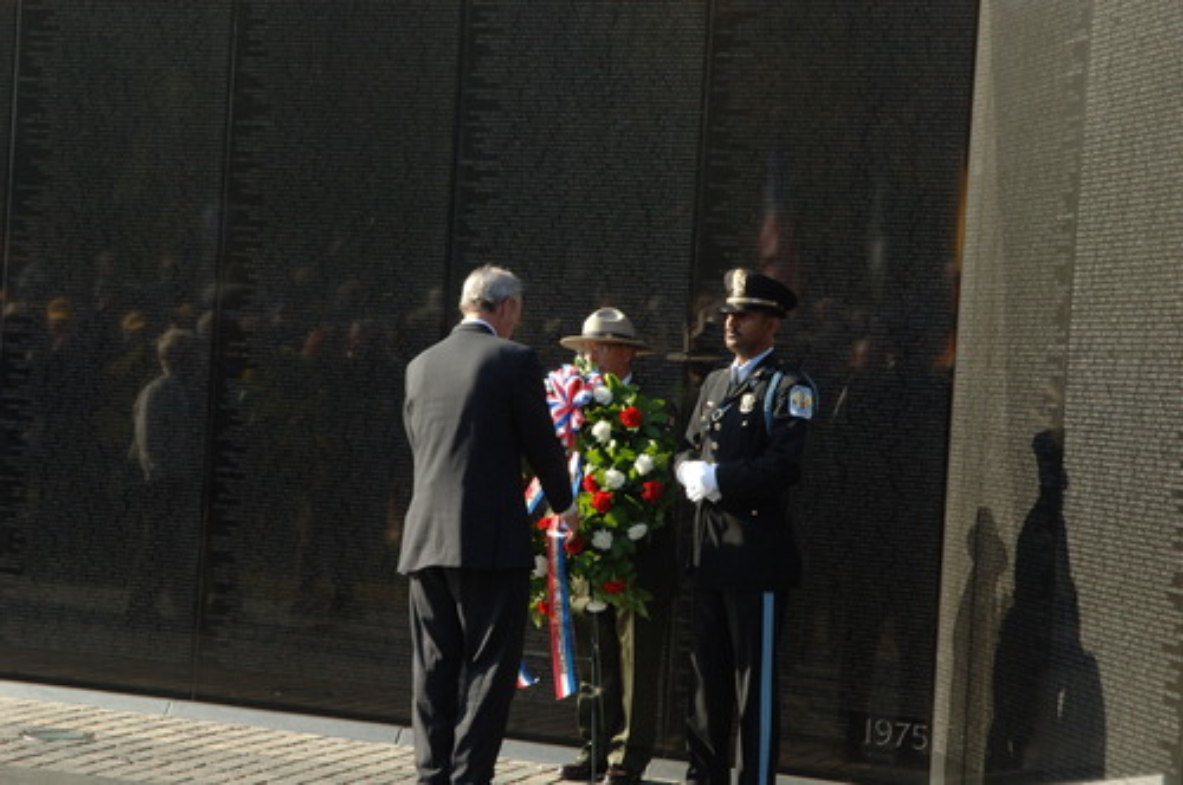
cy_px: 392
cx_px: 592
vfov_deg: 16.5
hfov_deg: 24.6
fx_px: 2707
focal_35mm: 82
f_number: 11
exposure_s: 1/160
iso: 400
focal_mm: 55
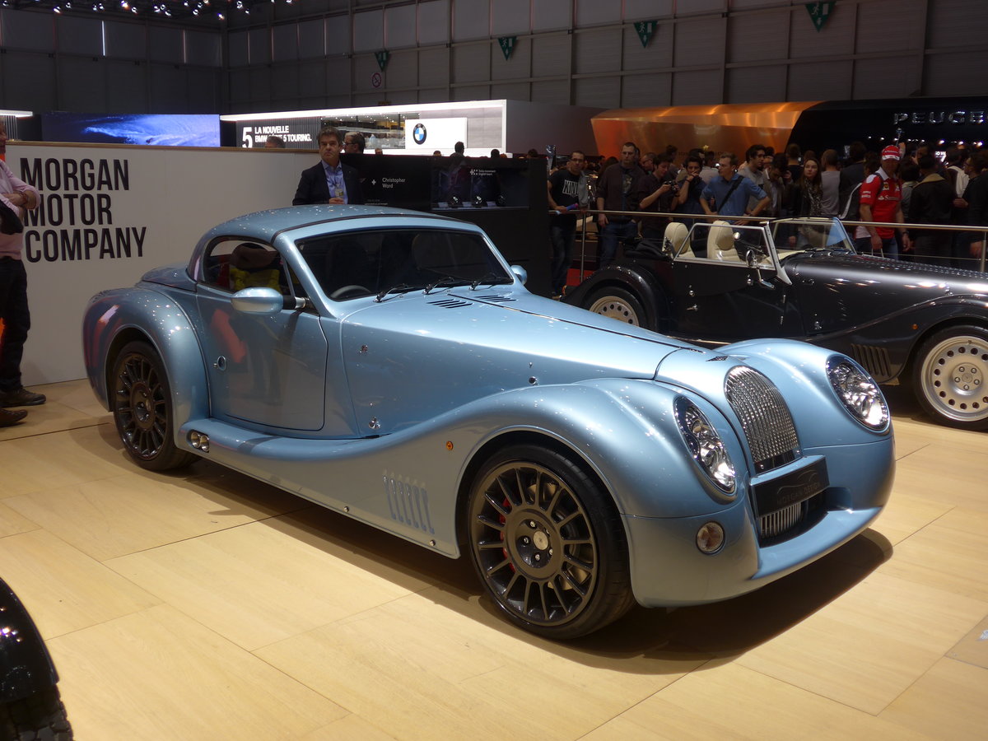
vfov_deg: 39.7
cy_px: 370
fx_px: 1028
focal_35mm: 36
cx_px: 494
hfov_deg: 51.4
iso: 80
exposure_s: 1/100
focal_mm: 7.5
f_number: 2.4
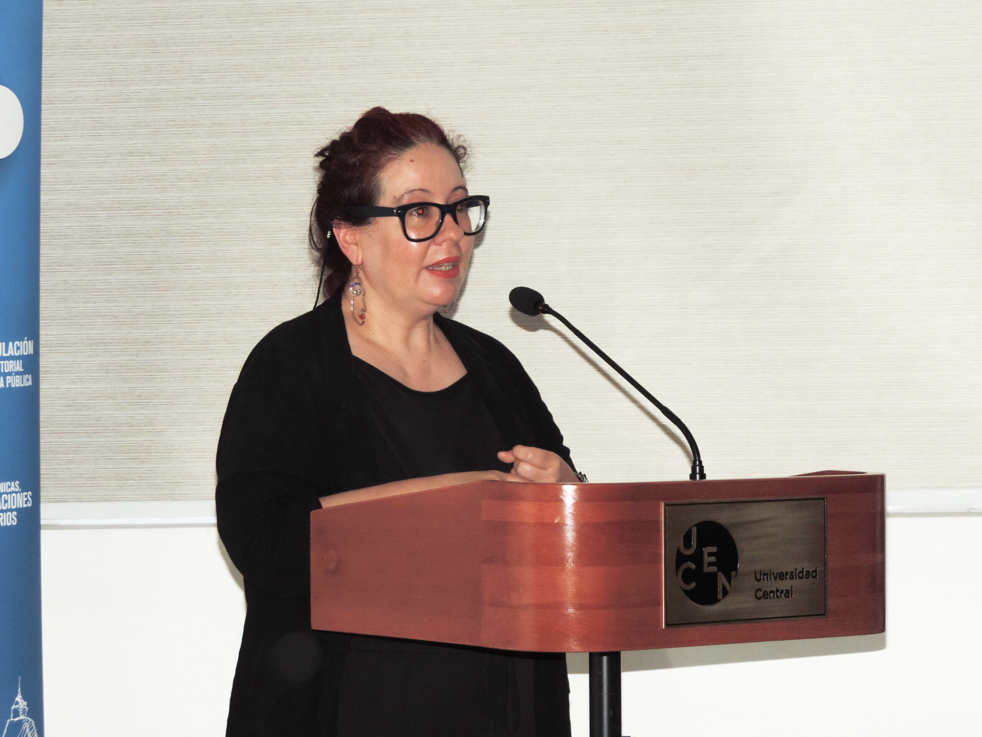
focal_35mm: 145
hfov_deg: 13.6
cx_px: 491
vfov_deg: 10.2
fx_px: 4113
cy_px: 368
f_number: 4.4
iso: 280
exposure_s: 1/80
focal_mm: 25.8
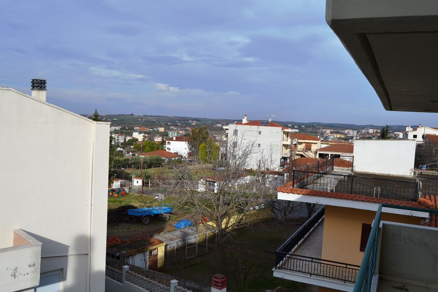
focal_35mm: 30
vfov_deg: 43.6
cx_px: 219
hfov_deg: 61.9
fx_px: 365
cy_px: 146
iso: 100
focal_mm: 20
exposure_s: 1/320
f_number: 9
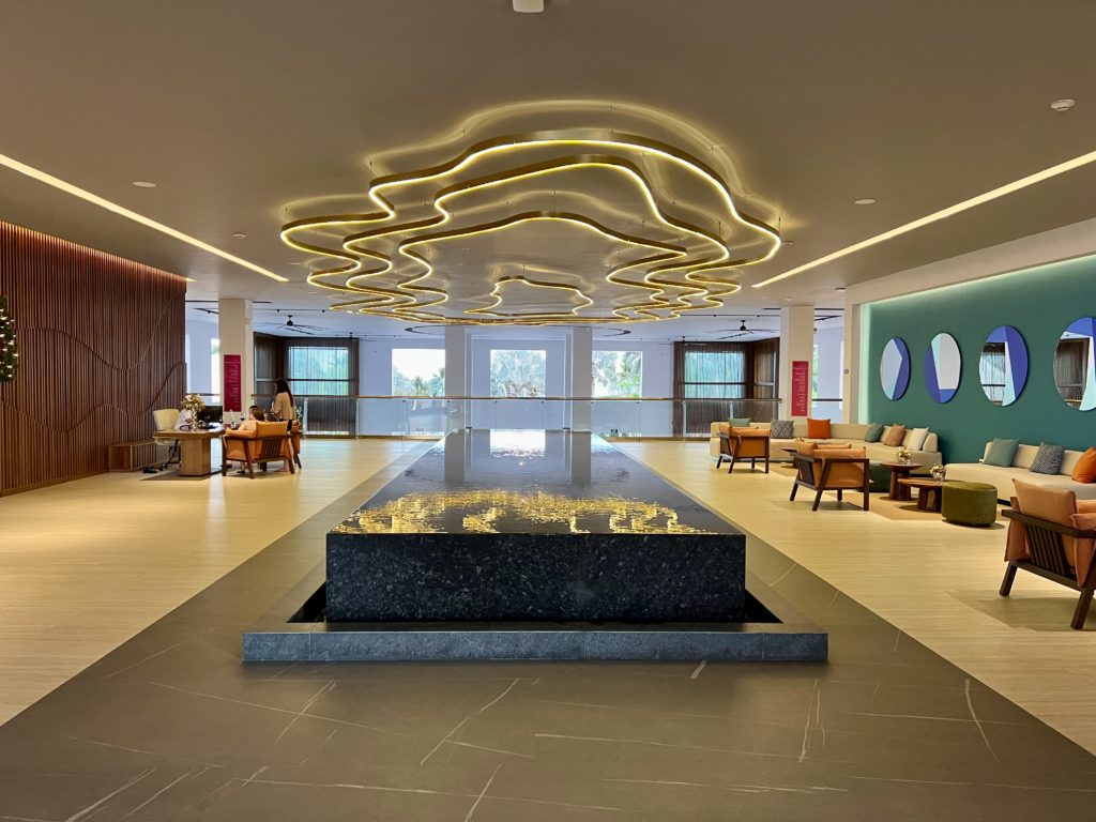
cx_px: 548
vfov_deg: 53.1
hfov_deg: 67.3
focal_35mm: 26
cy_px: 411
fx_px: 823
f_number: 1.5
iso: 250
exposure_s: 1/60
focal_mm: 5.7
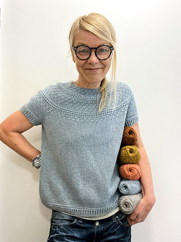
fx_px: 209
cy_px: 121
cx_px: 90
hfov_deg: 46.8
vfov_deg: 60.0
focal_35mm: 30
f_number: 2.2
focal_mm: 2.71
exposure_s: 1/33
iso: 320
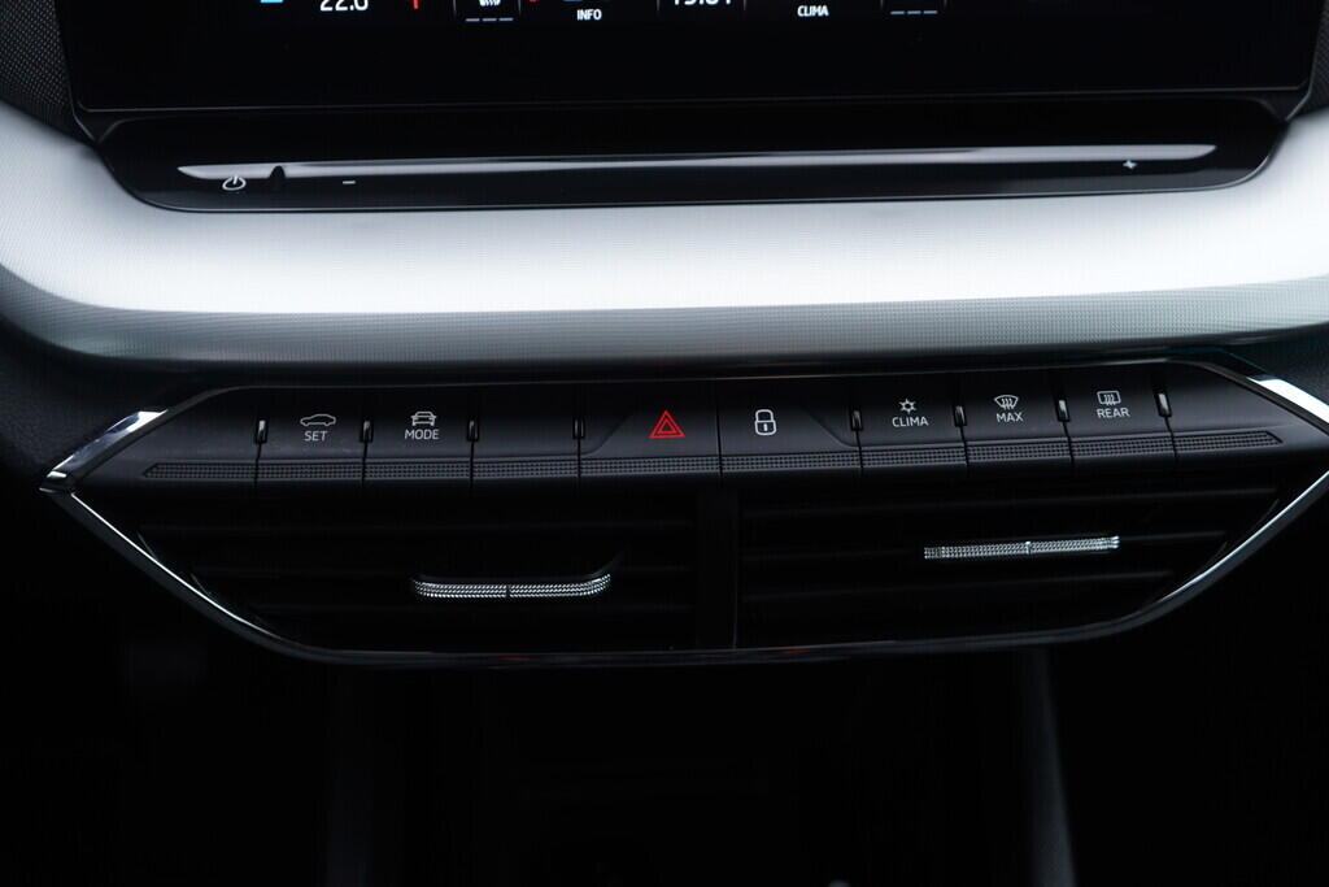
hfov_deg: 53.1
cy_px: 444
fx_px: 1329
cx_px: 664
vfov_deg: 36.9
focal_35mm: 36
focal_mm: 24
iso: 160
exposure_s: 1/40
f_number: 2.8
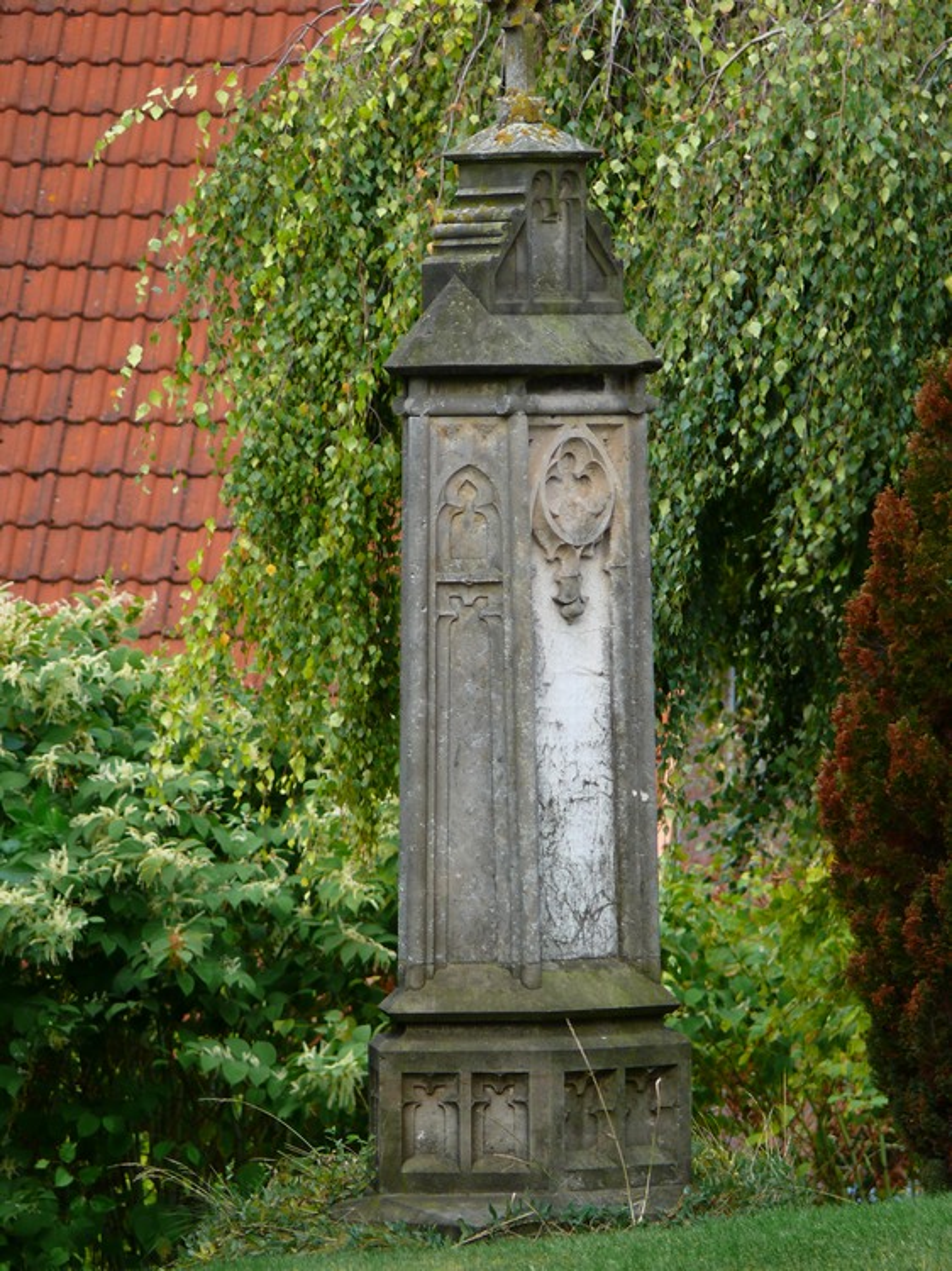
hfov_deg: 3.6
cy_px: 636
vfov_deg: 4.8
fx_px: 15226
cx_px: 476
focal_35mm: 415
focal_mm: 87.7
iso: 100
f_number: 3.7
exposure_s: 1/100
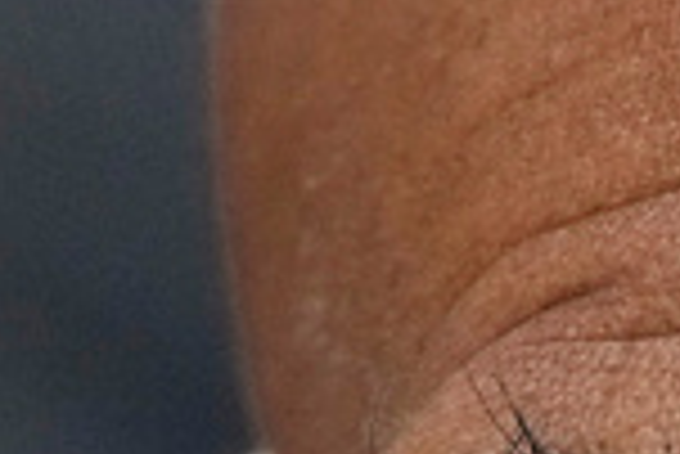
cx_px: 1720
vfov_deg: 0.3
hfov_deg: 0.5
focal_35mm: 4065
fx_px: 76856
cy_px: 1418
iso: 5000
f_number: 4
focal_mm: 600
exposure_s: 1/2000
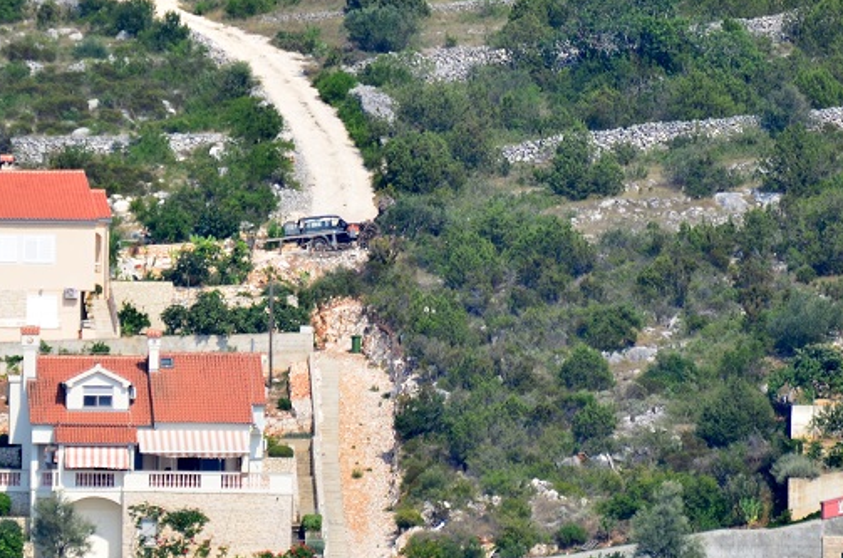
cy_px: 101
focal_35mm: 893
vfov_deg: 1.5
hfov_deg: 2.3
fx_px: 20865
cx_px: 251
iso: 100
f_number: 5.6
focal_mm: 300
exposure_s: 1/400
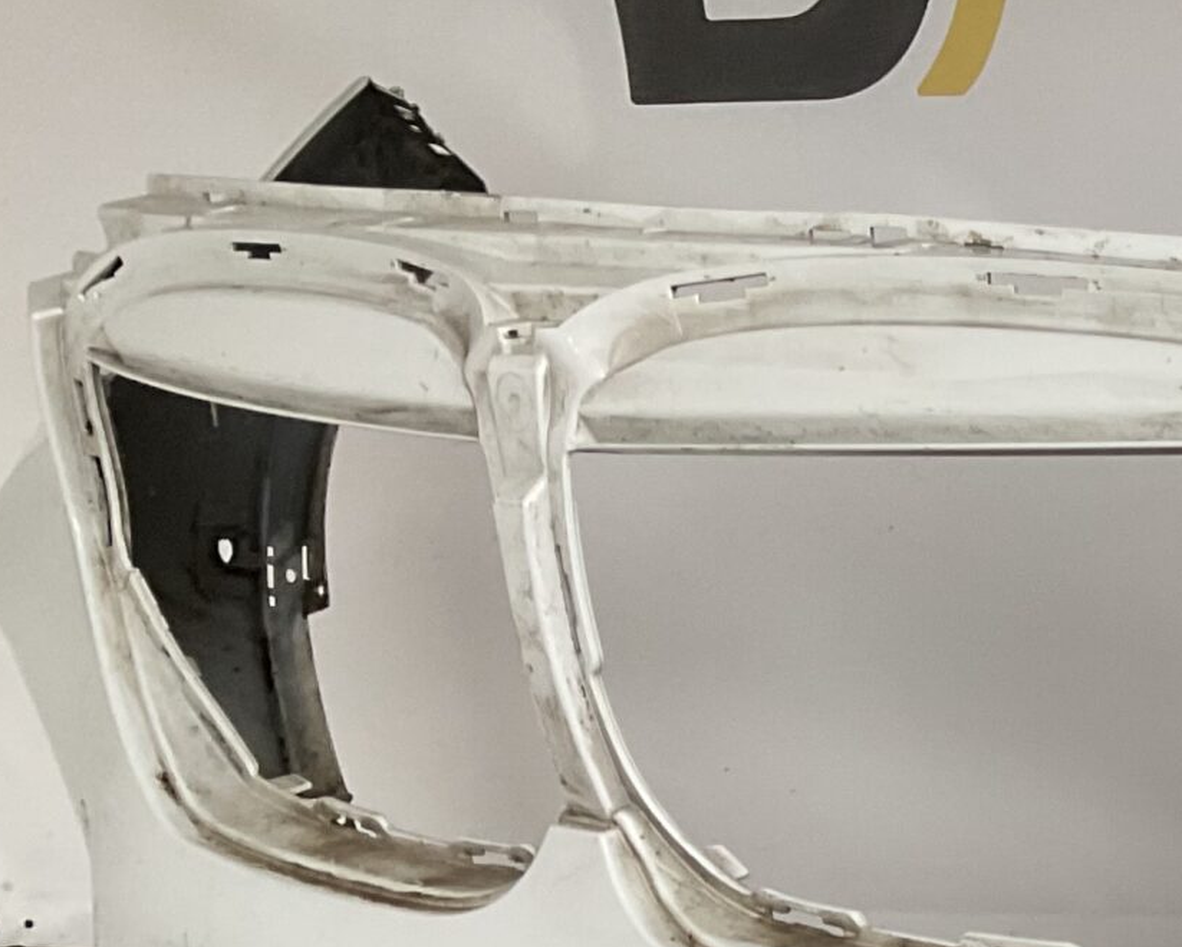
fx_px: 3080
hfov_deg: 19.0
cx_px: 1795
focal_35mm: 88
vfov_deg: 16.9
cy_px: 1075
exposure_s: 1/50
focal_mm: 3
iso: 40
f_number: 1.8
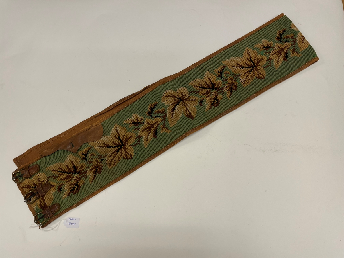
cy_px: 129
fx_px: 258
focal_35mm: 26
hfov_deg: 67.3
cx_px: 172
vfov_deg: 53.1
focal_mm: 4.2
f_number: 1.6
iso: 64
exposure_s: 1/100
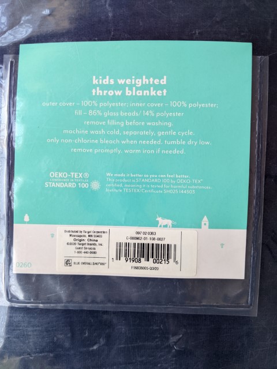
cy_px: 184
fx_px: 288
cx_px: 138
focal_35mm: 27
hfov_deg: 51.4
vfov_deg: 65.3
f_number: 1.8
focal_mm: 4.44
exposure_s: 1/120
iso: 143
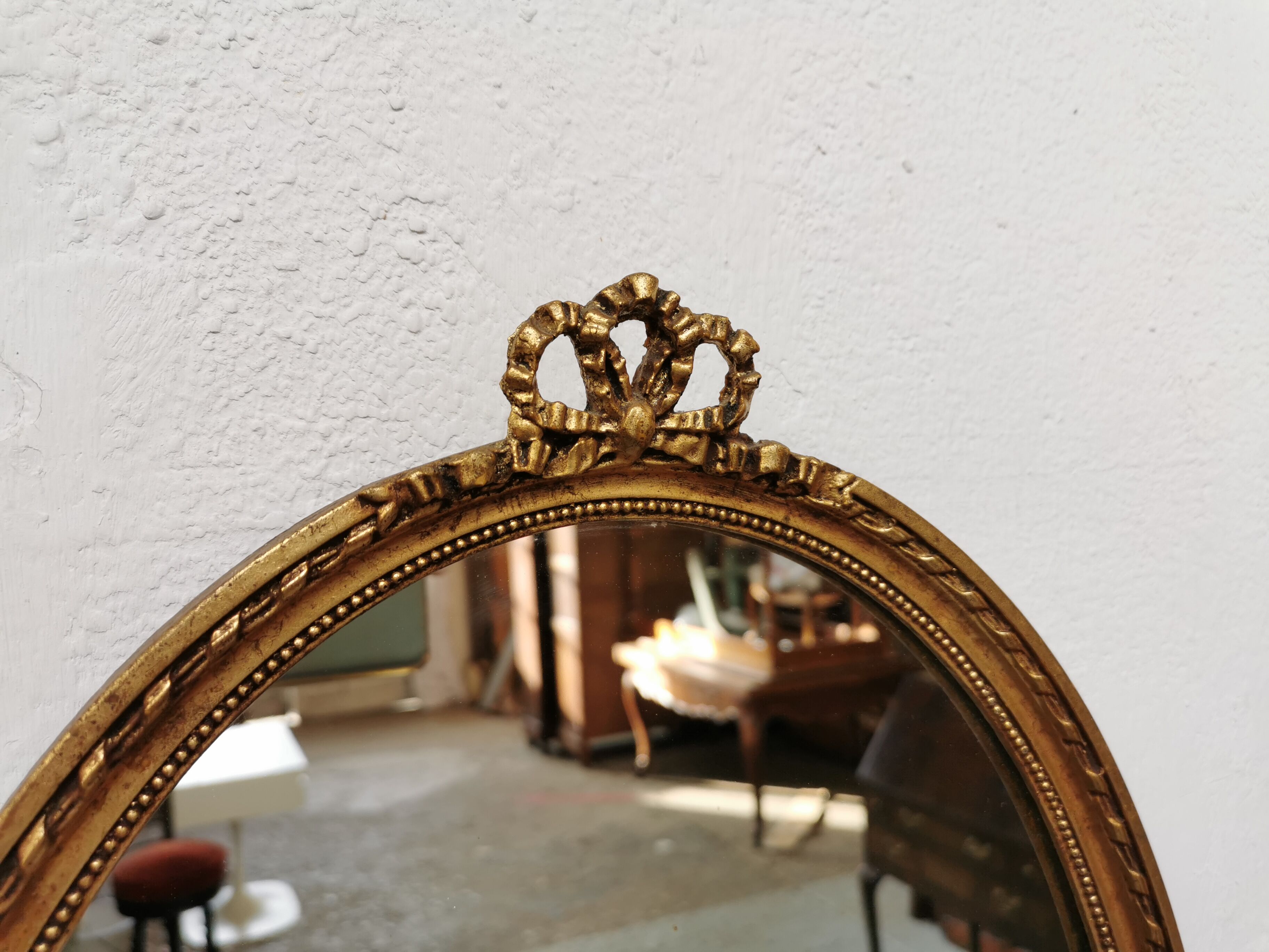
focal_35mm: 27
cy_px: 476
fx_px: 990
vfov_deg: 51.4
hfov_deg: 65.3
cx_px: 634
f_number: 1.8
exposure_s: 1/142
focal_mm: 5.58
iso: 50
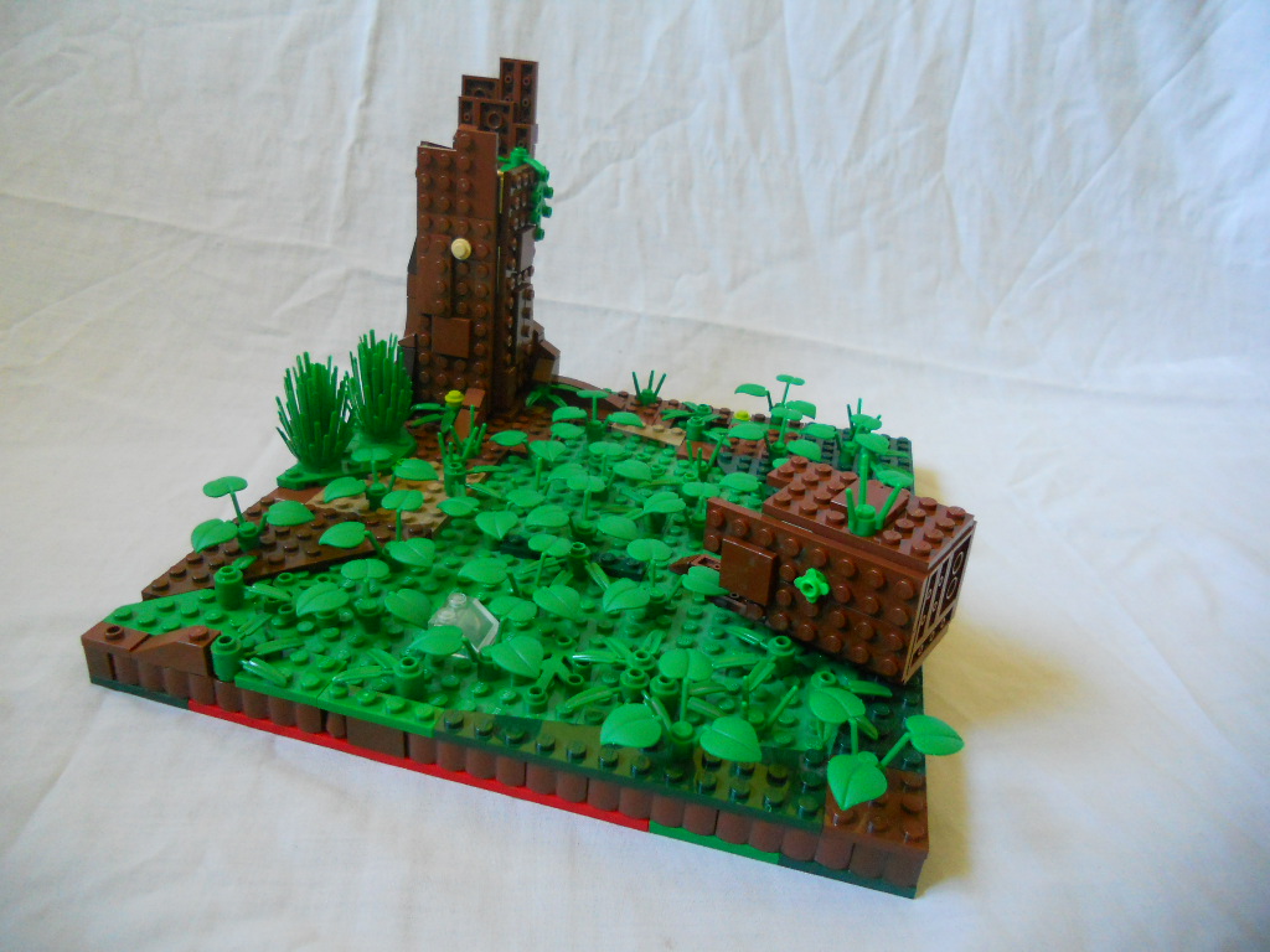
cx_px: 635
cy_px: 476
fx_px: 991
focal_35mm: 27
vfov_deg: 51.4
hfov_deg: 65.3
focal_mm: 4.9
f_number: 3.2
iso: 400
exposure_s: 1/20
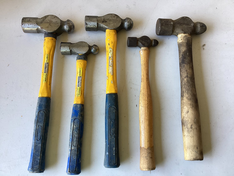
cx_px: 117
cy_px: 88
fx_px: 210
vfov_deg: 45.4
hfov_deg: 58.3
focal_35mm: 31
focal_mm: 3.3
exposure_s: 1/60
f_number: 2.4
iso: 80
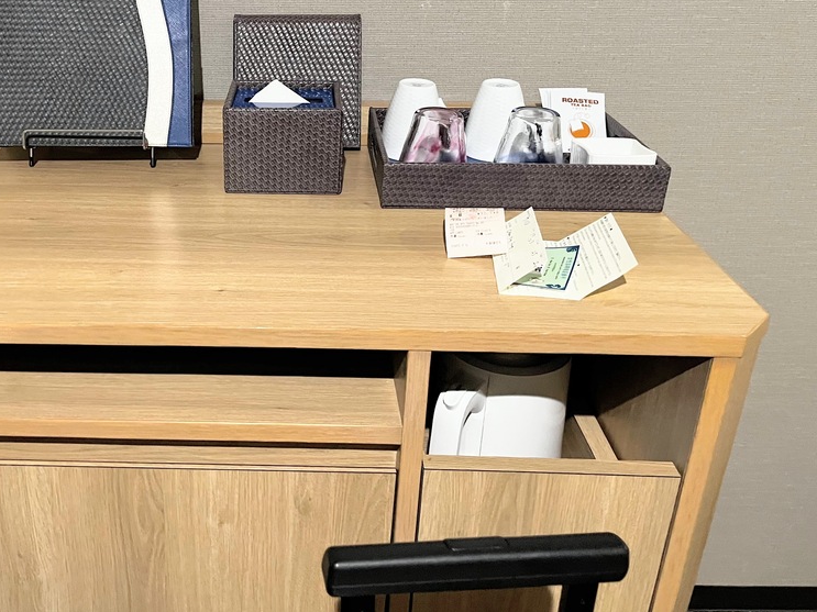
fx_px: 826
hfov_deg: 51.7
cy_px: 211
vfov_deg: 40.3
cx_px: 276
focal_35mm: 35
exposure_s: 1/40
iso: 640
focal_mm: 5.1
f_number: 1.6
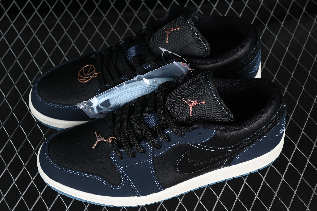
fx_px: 660
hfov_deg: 27.0
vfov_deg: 18.2
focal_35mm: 75
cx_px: 158
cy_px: 106
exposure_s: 1/50
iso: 160
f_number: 6.3
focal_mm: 50
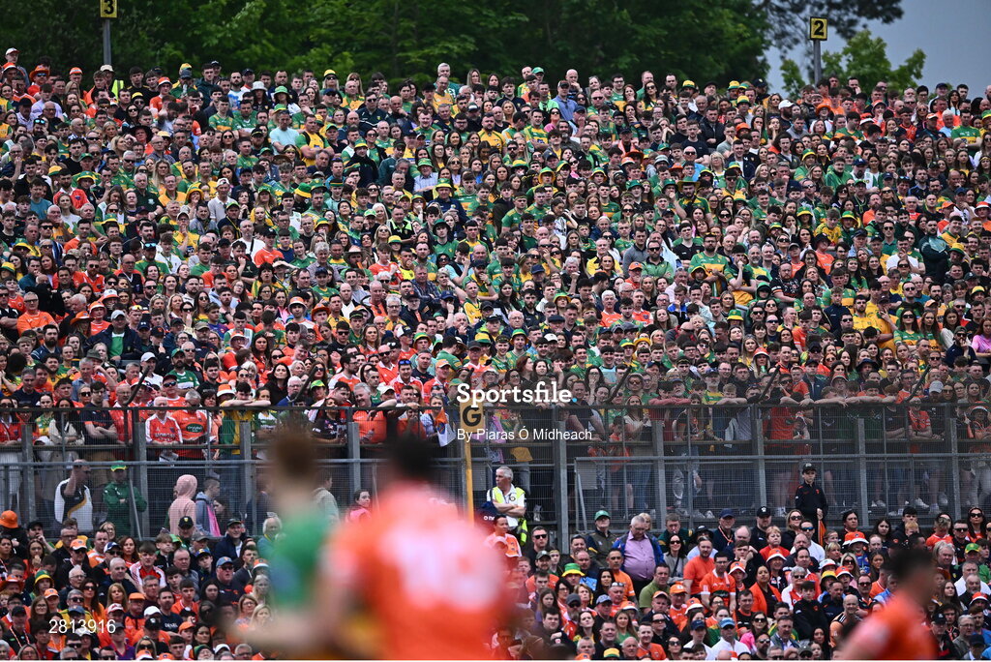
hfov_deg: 5.2
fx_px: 11017
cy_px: 331
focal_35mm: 400
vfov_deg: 3.4
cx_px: 496
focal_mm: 400
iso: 1600
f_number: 2.8
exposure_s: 1/12800
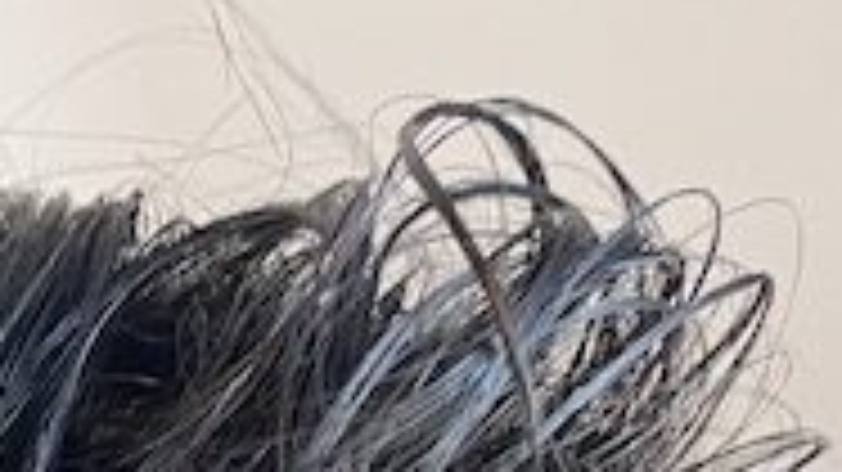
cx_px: 122
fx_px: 2031
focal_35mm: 91
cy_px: 993
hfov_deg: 23.0
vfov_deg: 11.7
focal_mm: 4.25
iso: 125
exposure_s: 1/50
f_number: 1.8
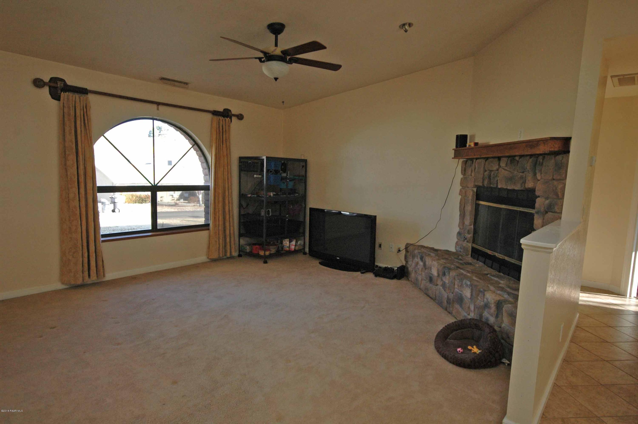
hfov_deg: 81.3
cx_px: 319
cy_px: 212
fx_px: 372
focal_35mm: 21
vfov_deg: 59.4
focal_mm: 14
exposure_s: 1/100
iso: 400
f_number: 5
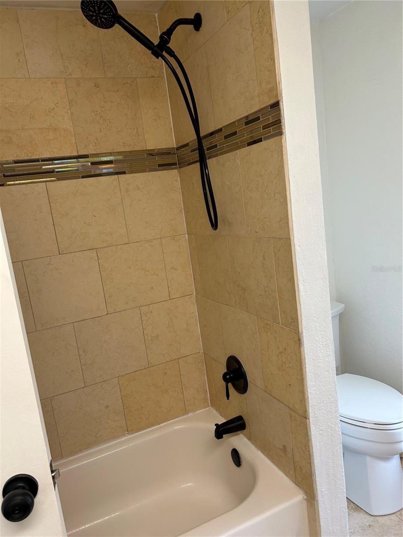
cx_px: 202
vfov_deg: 67.3
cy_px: 268
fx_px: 404
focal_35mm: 26
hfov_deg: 53.1
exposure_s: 1/60
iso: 80
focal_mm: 5.7
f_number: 1.5
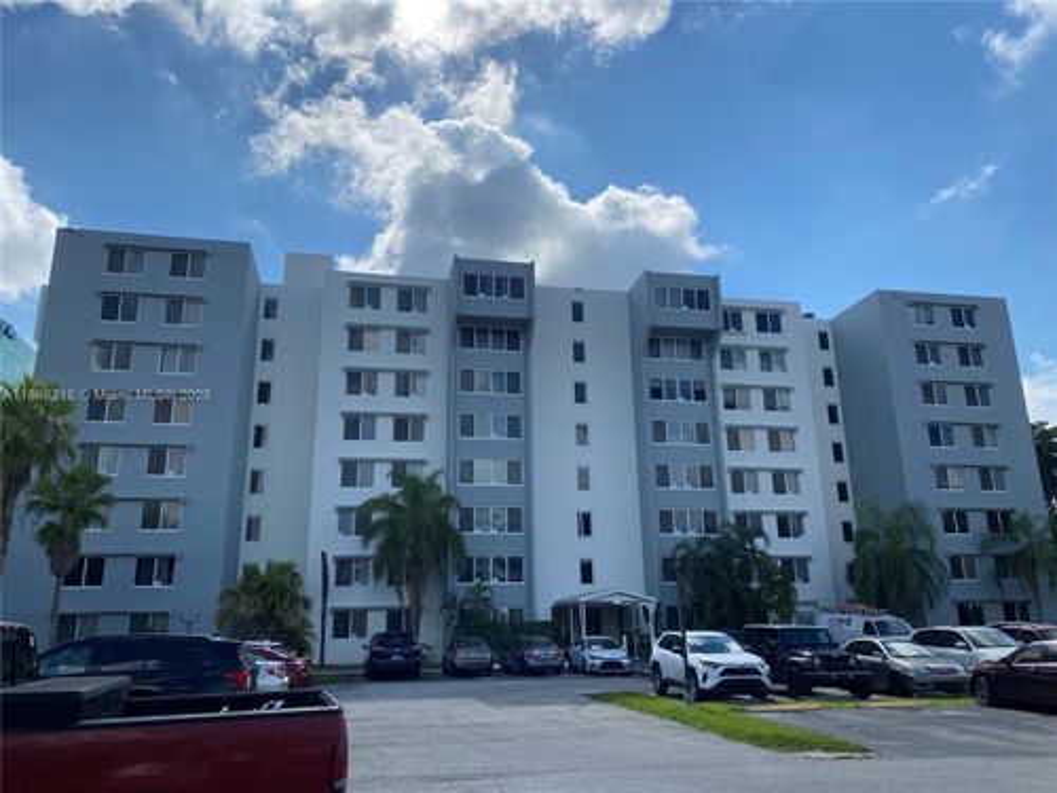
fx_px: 794
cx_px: 528
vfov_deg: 53.1
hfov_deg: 67.3
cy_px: 396
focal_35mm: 26
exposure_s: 1/6061
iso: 32
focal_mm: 4.25
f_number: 1.8
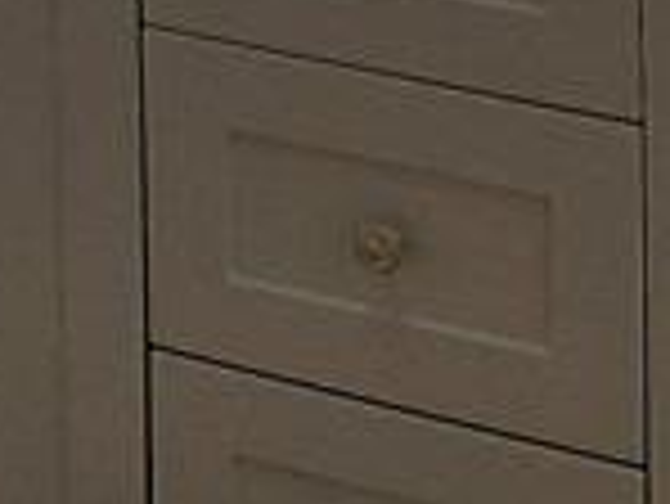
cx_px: -355
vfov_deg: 7.4
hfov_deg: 11.0
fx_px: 3332
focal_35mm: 172
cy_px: -1112
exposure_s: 1/120
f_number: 1.8
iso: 125
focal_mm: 4.69
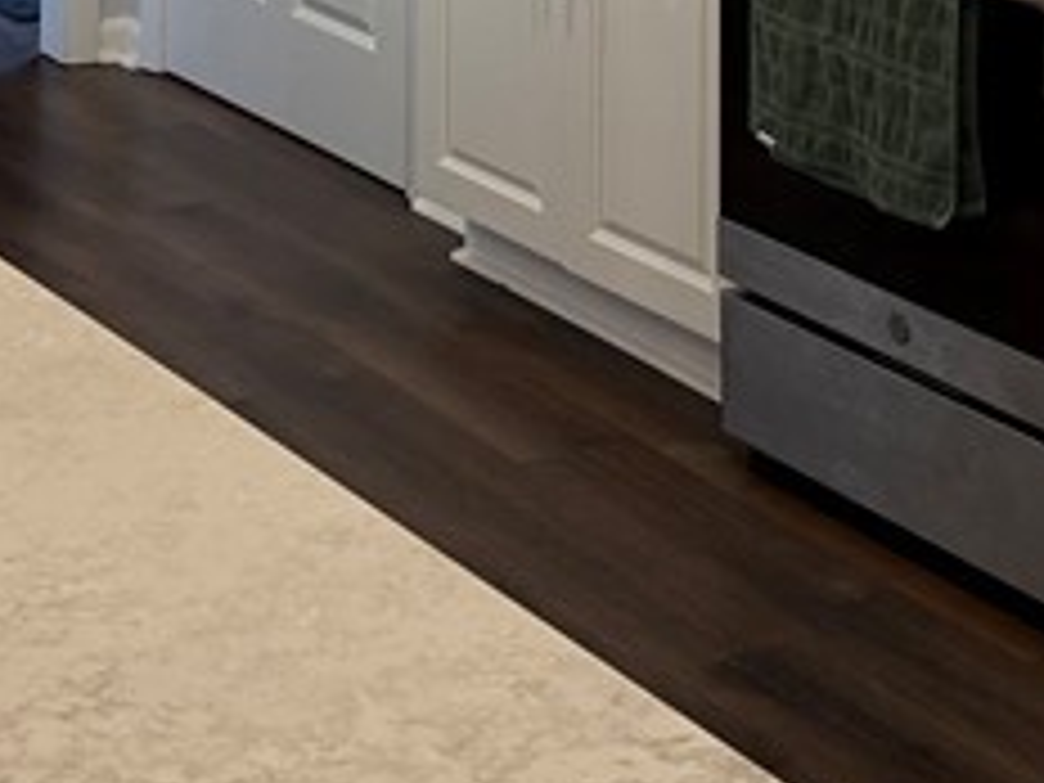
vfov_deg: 12.9
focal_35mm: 106
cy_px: -522
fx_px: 3197
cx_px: 531
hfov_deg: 18.5
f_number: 1.78
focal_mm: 6.76
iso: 160
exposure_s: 1/120
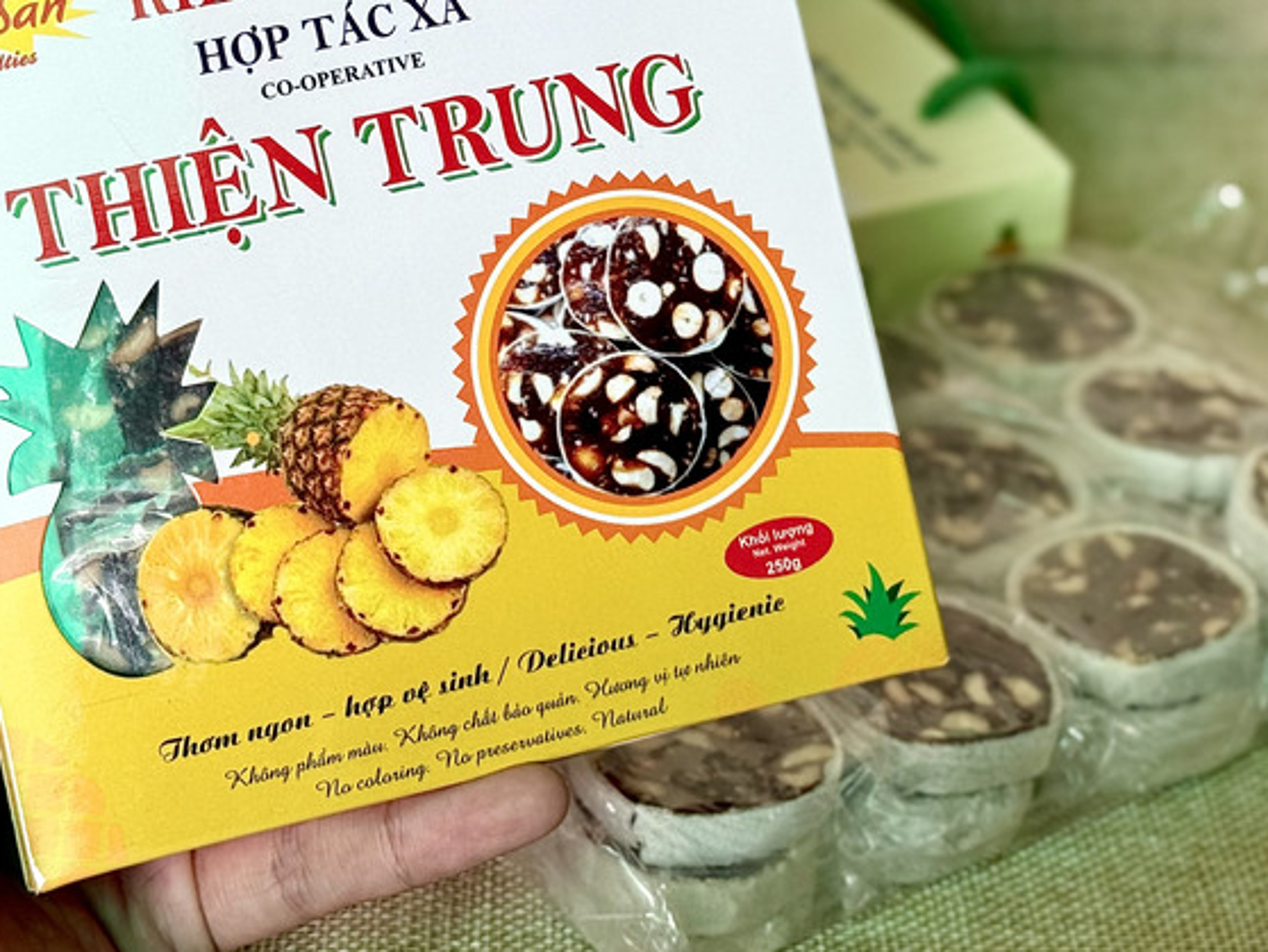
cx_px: 577
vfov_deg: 17.0
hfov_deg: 22.7
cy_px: 173
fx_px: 3152
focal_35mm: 86
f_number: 1.78
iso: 80
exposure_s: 1/121
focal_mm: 6.76
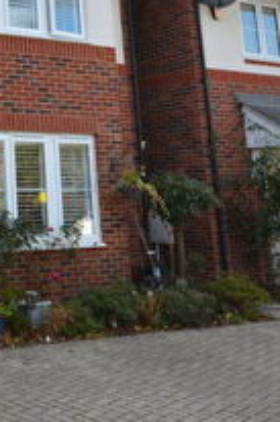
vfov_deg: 37.1
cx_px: -129
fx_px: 596
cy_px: 65
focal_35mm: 51
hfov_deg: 22.3
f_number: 7.1
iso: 200
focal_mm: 10
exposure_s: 1/200
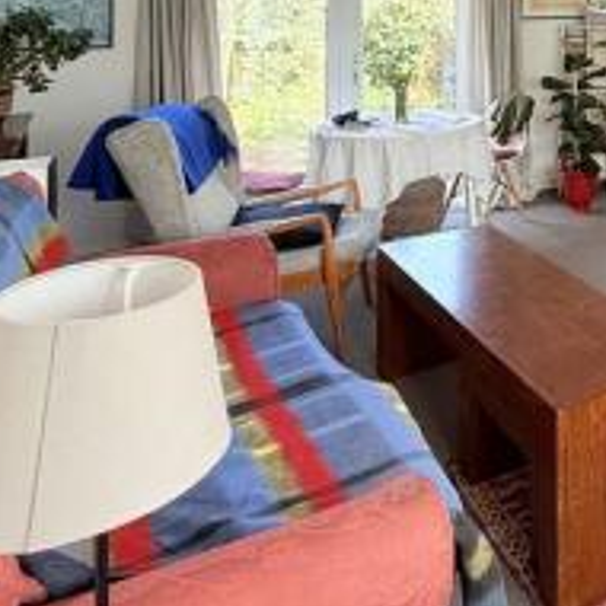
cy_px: 2
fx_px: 753
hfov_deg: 35.0
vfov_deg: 38.9
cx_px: 722
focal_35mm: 38
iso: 50
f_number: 2.2
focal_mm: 2.22
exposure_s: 1/116
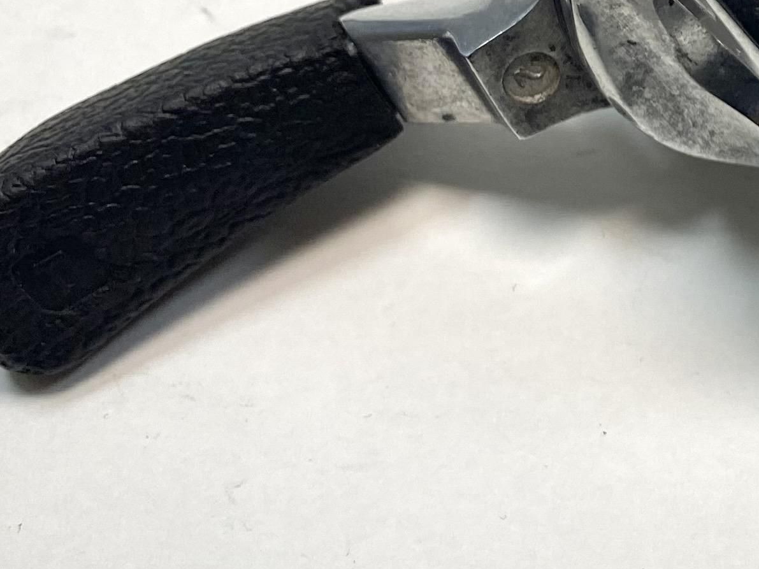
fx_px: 1929
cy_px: 50
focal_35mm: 88
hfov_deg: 19.6
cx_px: 1111
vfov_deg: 16.5
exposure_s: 1/100
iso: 50
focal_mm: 4.25
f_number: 1.8
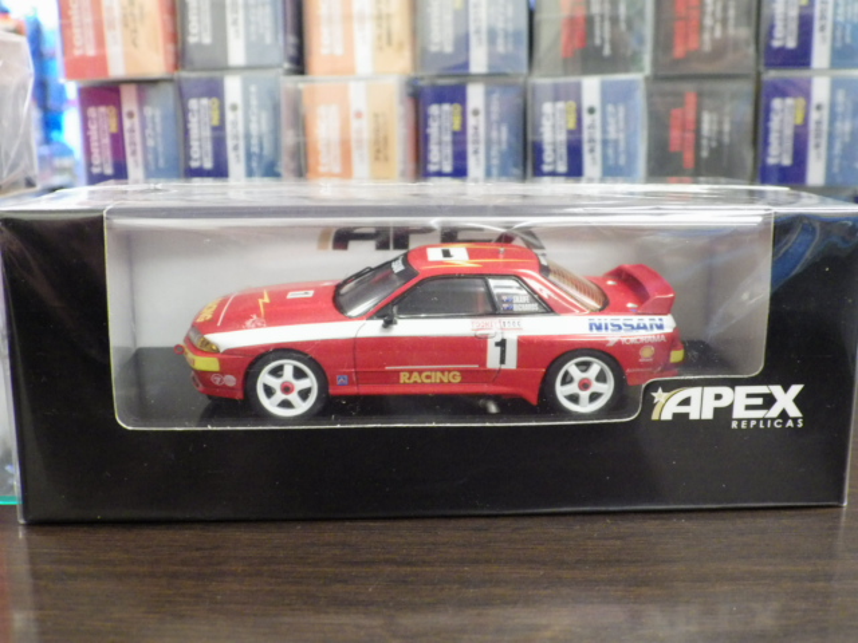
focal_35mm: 41
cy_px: 322
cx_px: 429
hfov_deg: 45.8
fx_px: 1016
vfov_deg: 35.1
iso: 800
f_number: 3.6
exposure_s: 1/25
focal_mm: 7.4
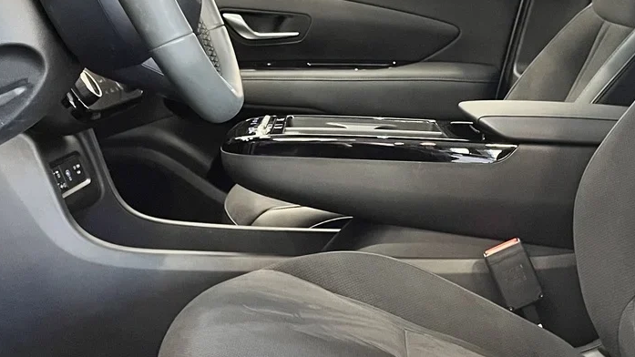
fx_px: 1094
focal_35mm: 65
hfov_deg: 32.2
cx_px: 396
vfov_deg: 18.5
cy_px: 186
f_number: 1.6
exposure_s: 1/59
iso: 500
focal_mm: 5.1
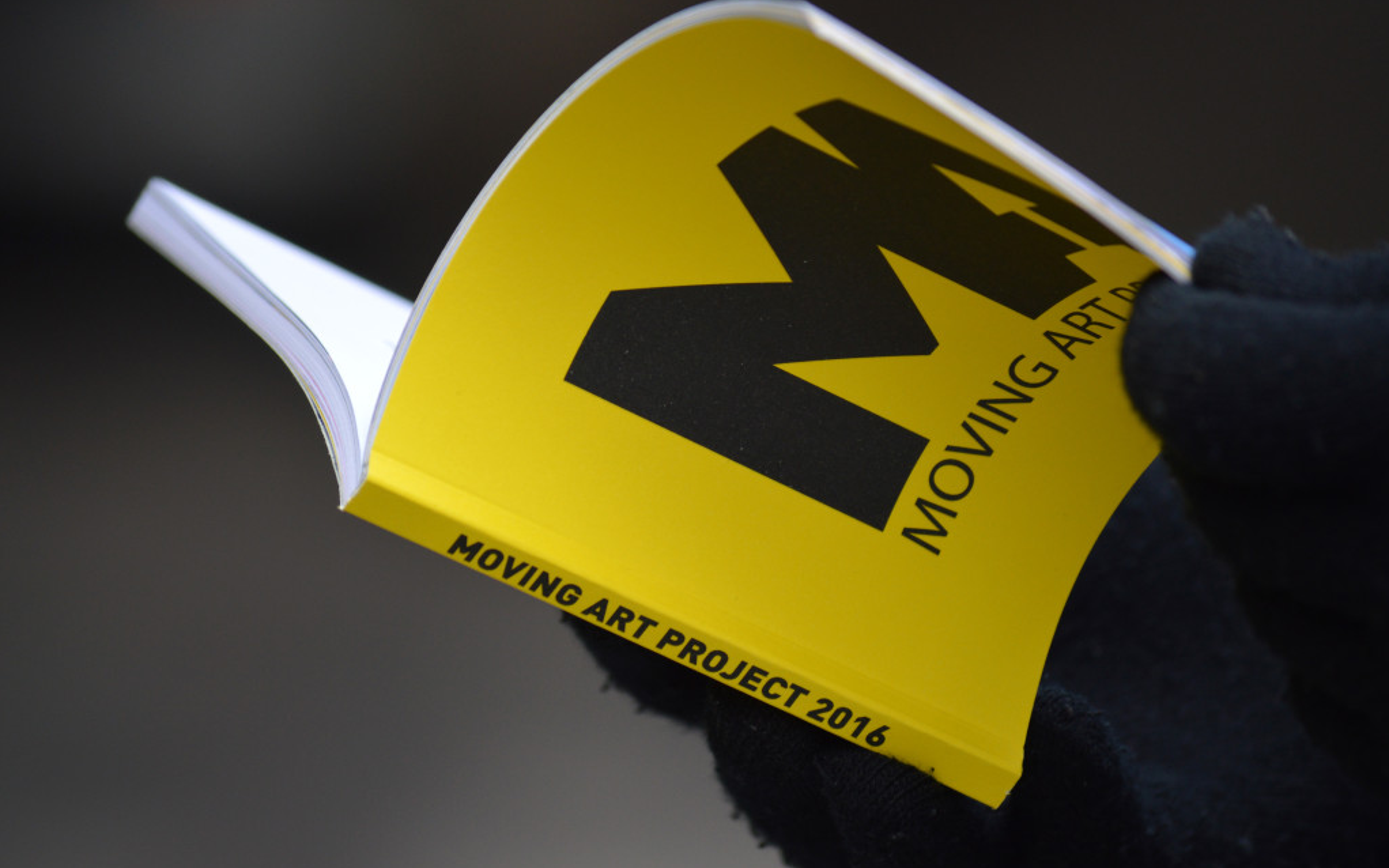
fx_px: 12756
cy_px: 413
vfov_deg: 3.9
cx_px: 695
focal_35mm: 337
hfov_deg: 6.2
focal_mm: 220
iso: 400
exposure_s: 1/250
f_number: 5.3
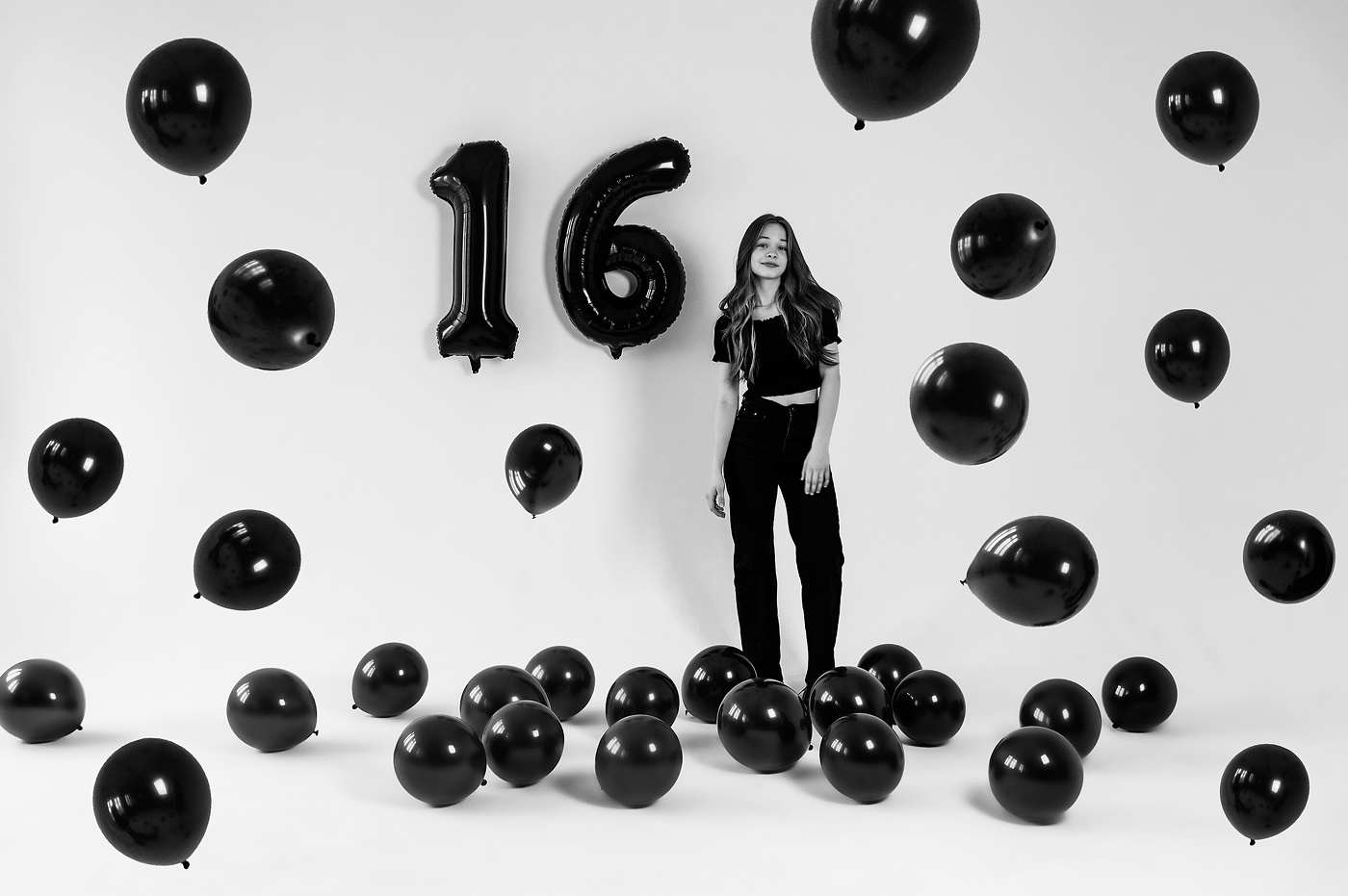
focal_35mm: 32
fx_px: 1197
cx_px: 674
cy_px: 448
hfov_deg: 58.8
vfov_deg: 41.0
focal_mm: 32
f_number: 4
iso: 800
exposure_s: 1/160
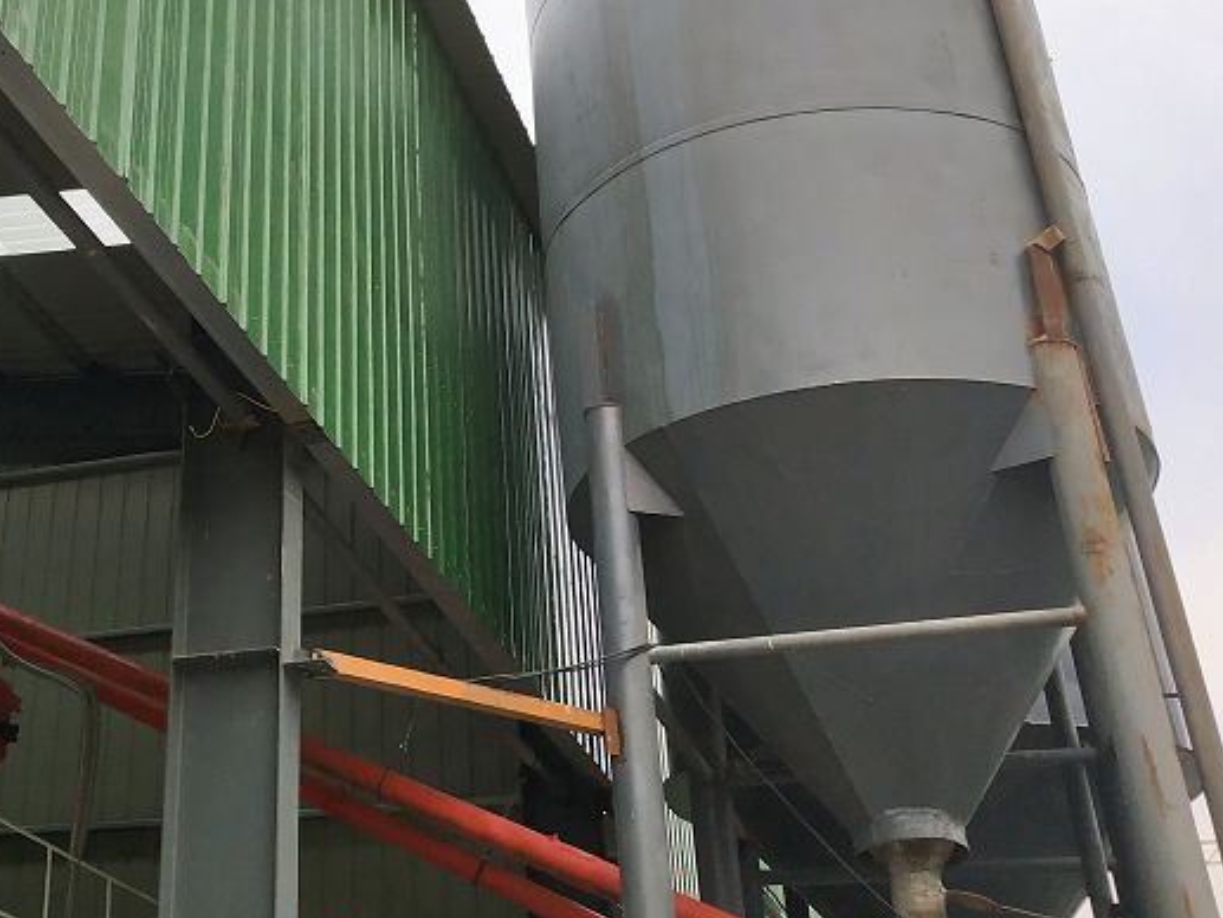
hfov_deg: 32.2
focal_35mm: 58
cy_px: 159
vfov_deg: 24.8
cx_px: 220
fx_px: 2050
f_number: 1.8
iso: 137
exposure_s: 1/2284
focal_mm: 3.95
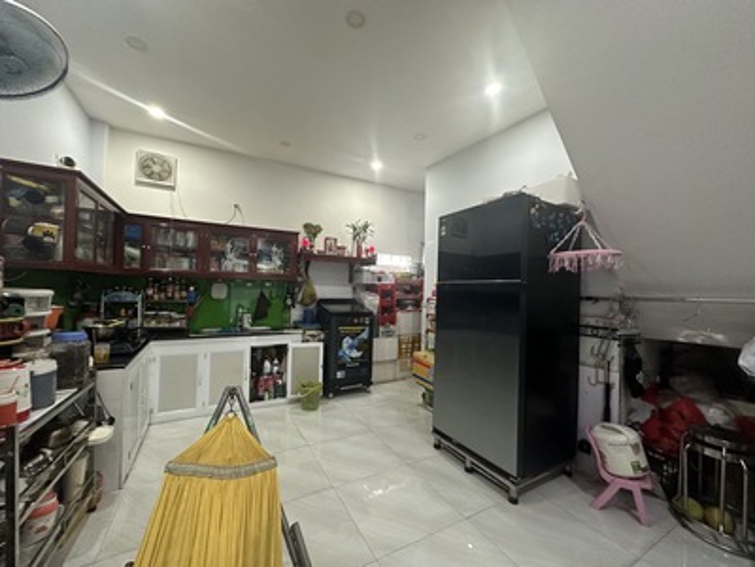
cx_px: 378
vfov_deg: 85.7
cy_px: 284
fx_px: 305
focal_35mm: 14
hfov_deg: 102.1
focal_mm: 2.22
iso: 500
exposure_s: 1/50
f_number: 2.2
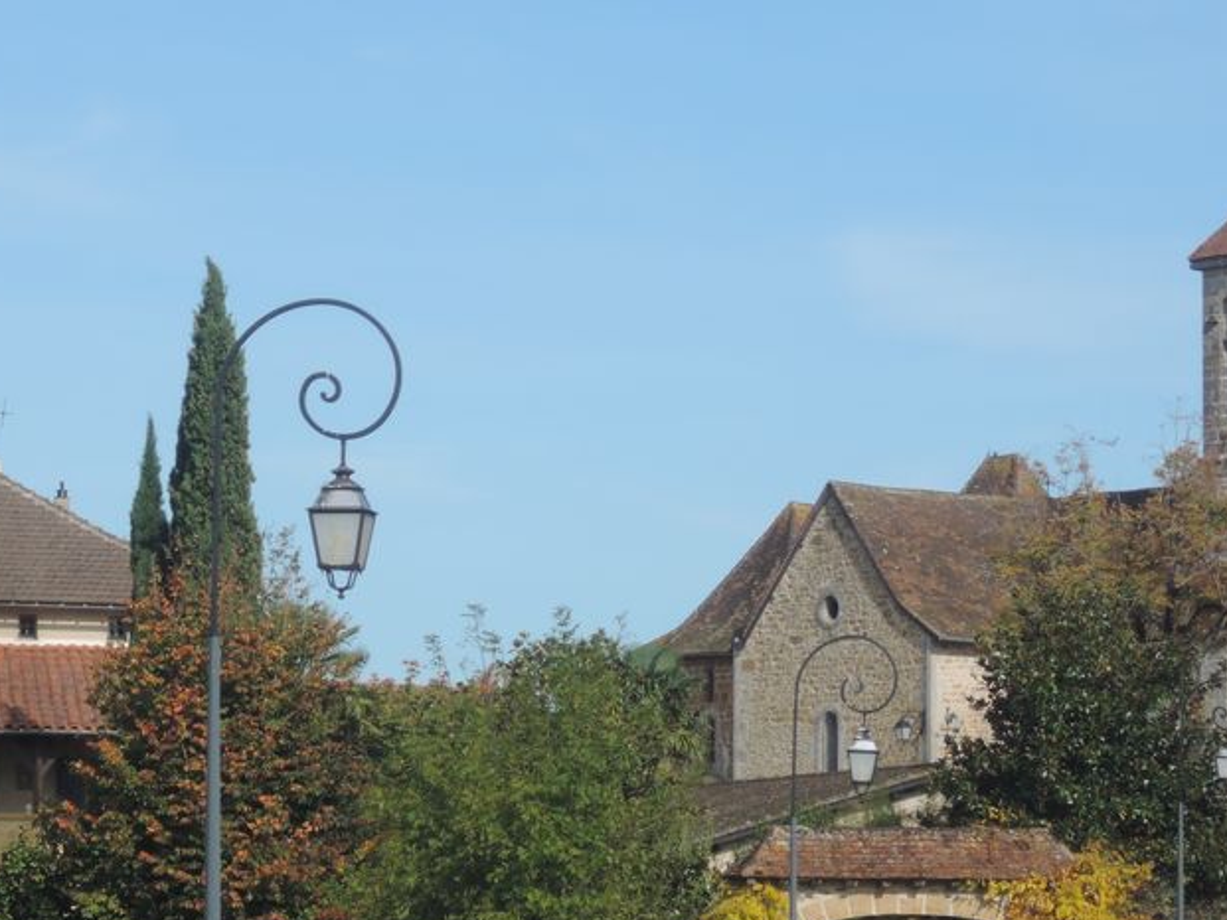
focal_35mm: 169
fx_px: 5992
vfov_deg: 8.8
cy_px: 517
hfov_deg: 11.7
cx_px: 518
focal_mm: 22.4
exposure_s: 1/125
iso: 250
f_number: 6.5
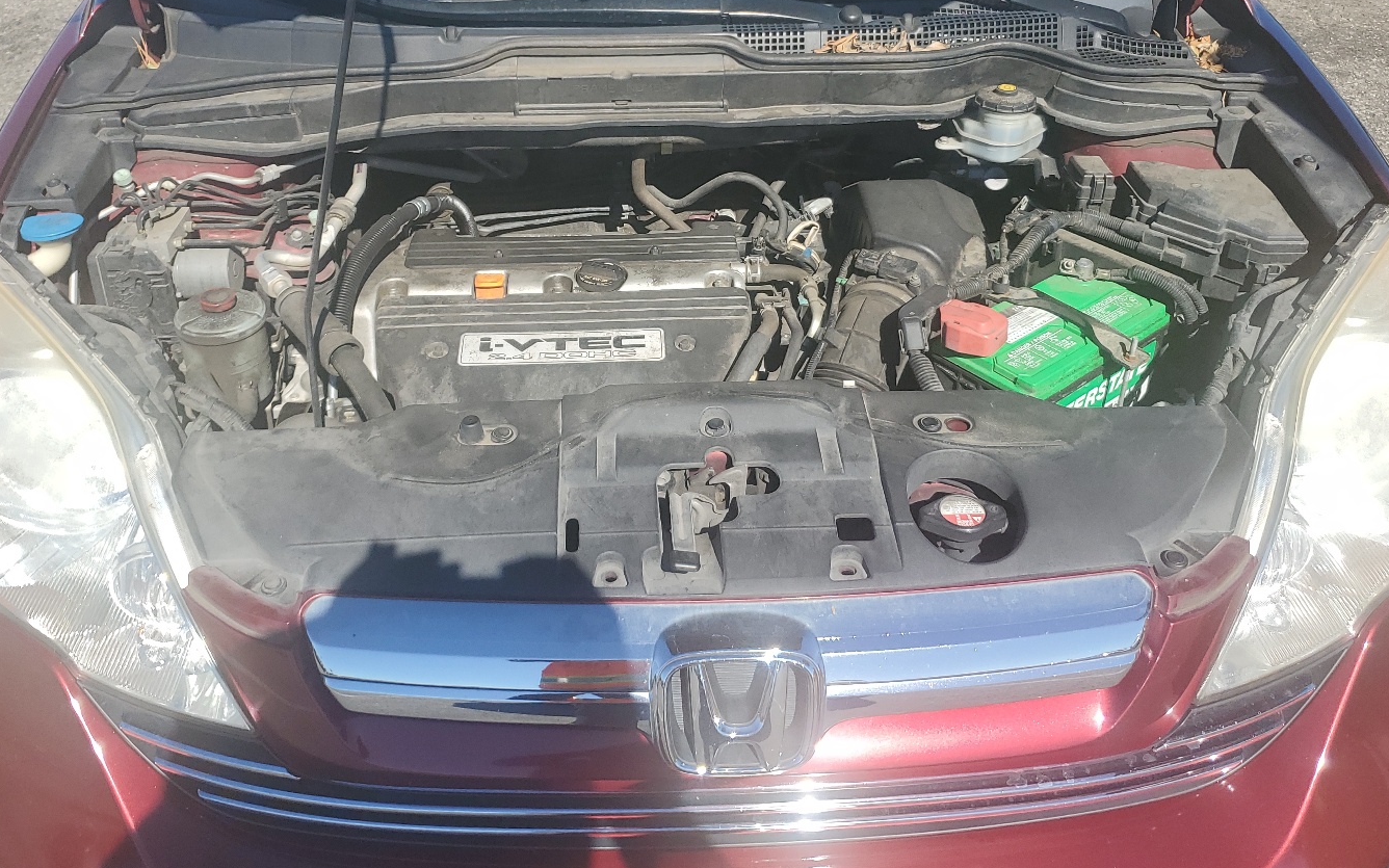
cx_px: 663
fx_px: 1249
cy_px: 267
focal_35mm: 33
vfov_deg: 37.8
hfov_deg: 58.1
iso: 50
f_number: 1.5
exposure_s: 1/2500
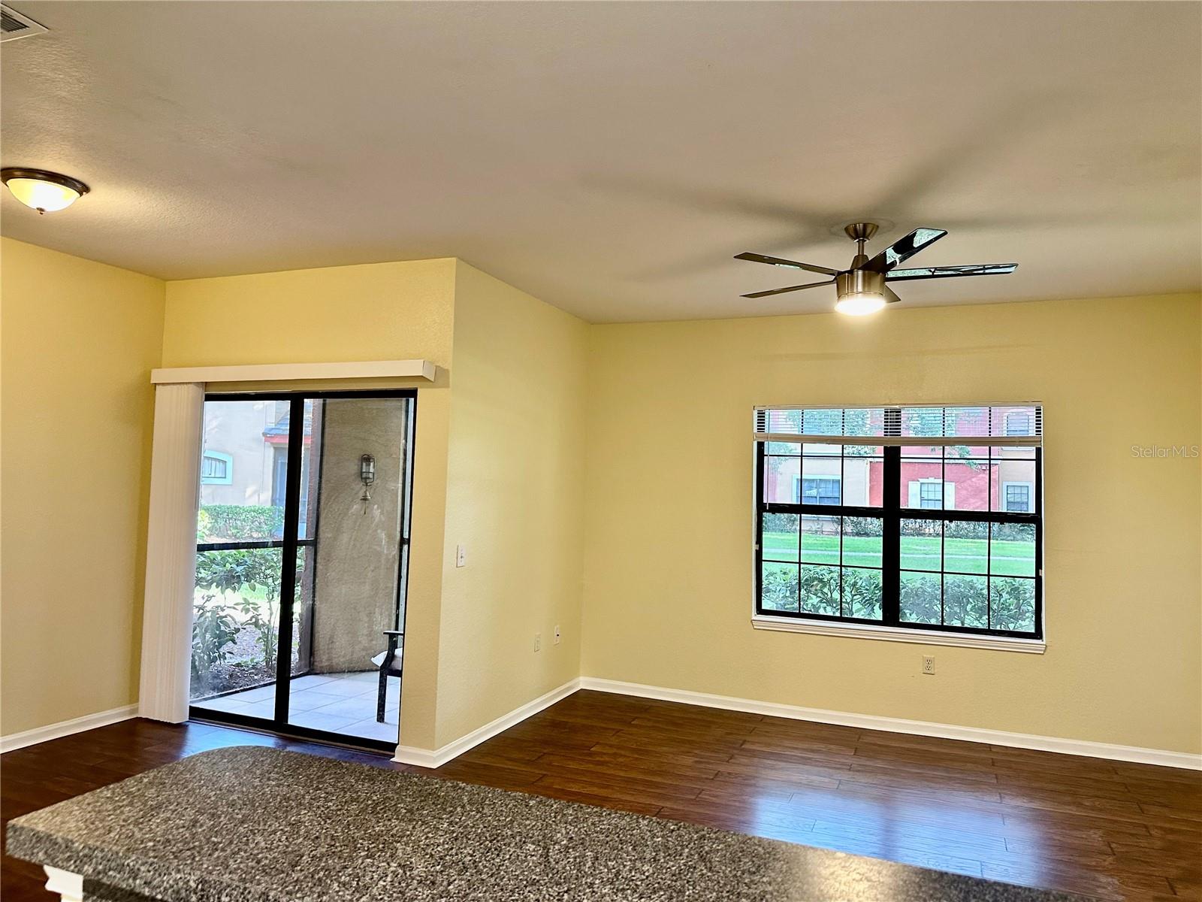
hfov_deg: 71.6
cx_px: 601
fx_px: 833
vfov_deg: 56.8
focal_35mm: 24
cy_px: 451
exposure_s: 1/60
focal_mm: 6.86
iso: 250
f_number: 1.78
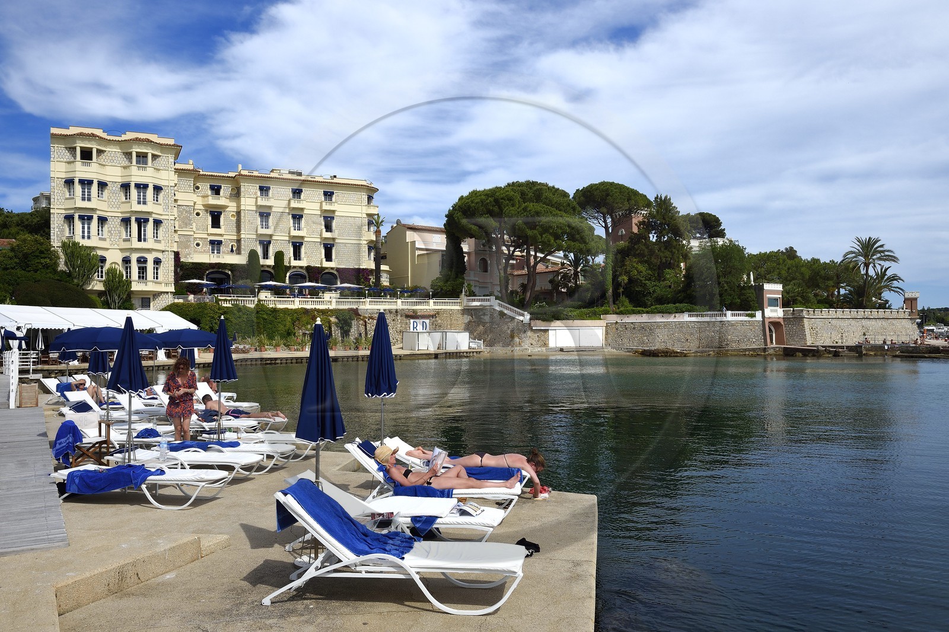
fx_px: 738
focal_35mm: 28
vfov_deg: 46.4
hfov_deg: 65.5
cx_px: 474
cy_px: 316
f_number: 14
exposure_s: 1/250
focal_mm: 28
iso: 200
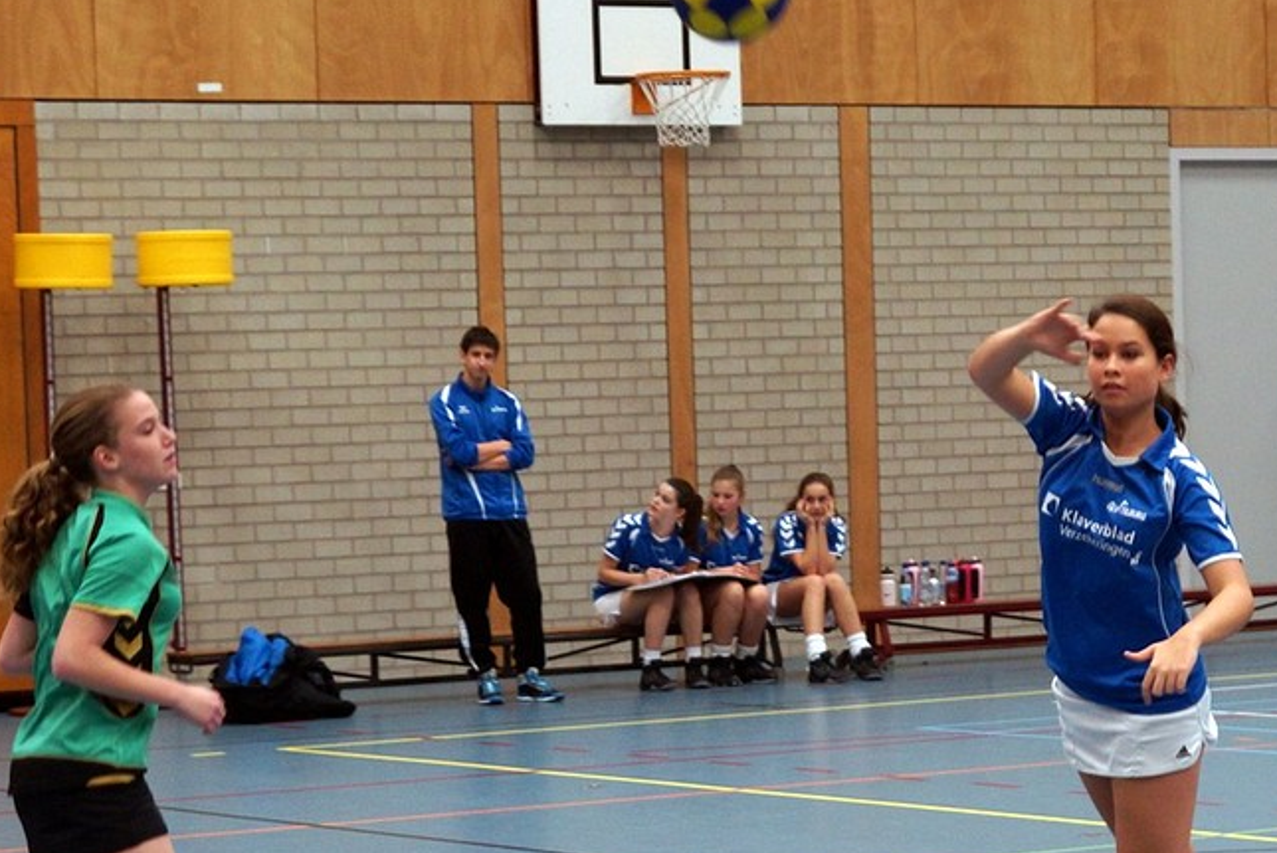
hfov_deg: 17.2
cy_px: 572
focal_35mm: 119
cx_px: 796
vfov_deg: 11.5
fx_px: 4224
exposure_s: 1/160
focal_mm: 50
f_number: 2.8
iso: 640
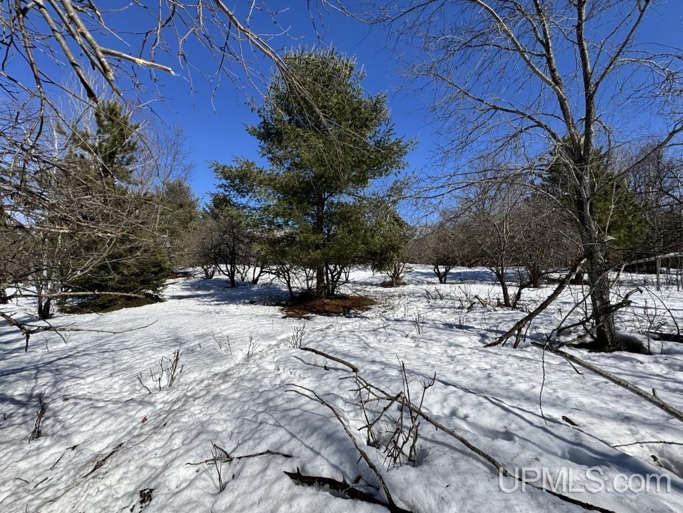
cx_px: 342
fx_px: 276
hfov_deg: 102.1
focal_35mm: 14
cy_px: 256
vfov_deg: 85.7
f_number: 2.2
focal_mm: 2.22
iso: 50
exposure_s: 1/3106
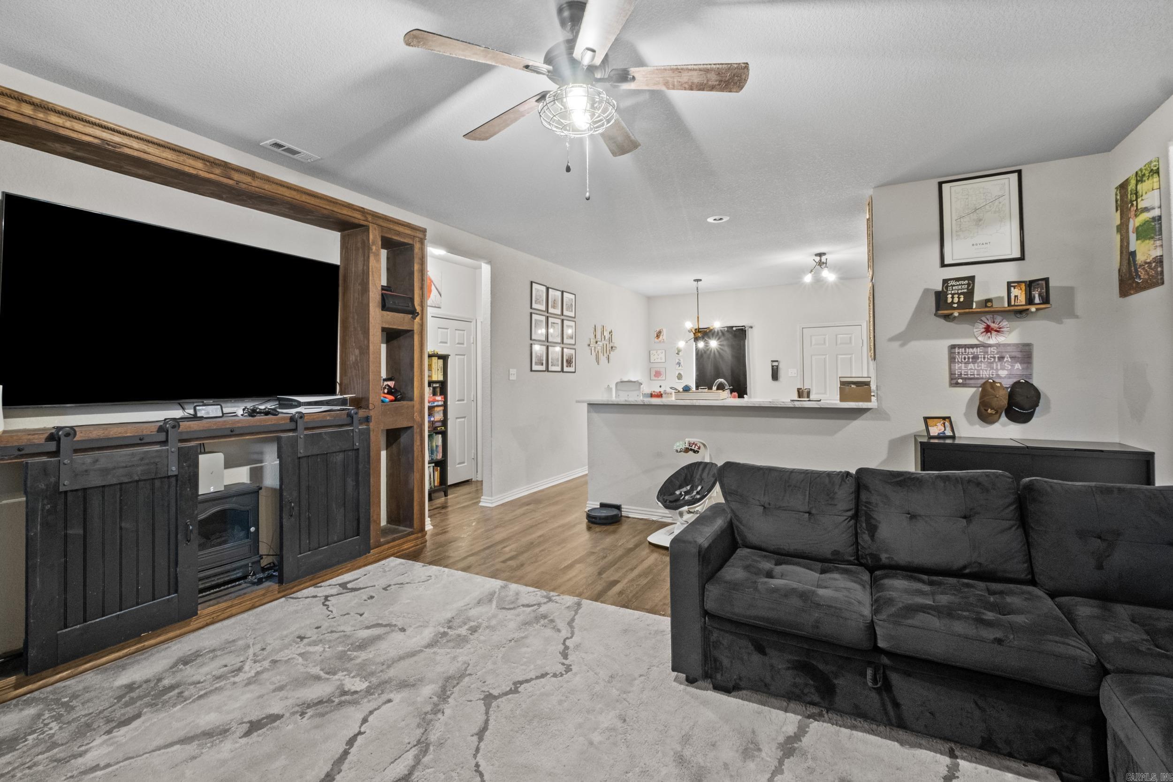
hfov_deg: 100.4
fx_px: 489
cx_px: 586
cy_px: 391
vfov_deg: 77.3
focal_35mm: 15
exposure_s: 2.5
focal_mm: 10
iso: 800
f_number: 10
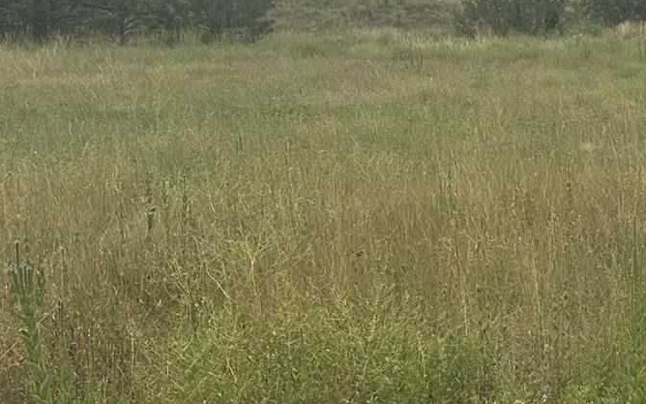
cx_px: 803
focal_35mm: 78
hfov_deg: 23.8
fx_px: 1373
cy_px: 88
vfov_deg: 16.6
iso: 80
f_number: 1.78
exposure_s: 1/6623
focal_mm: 6.86
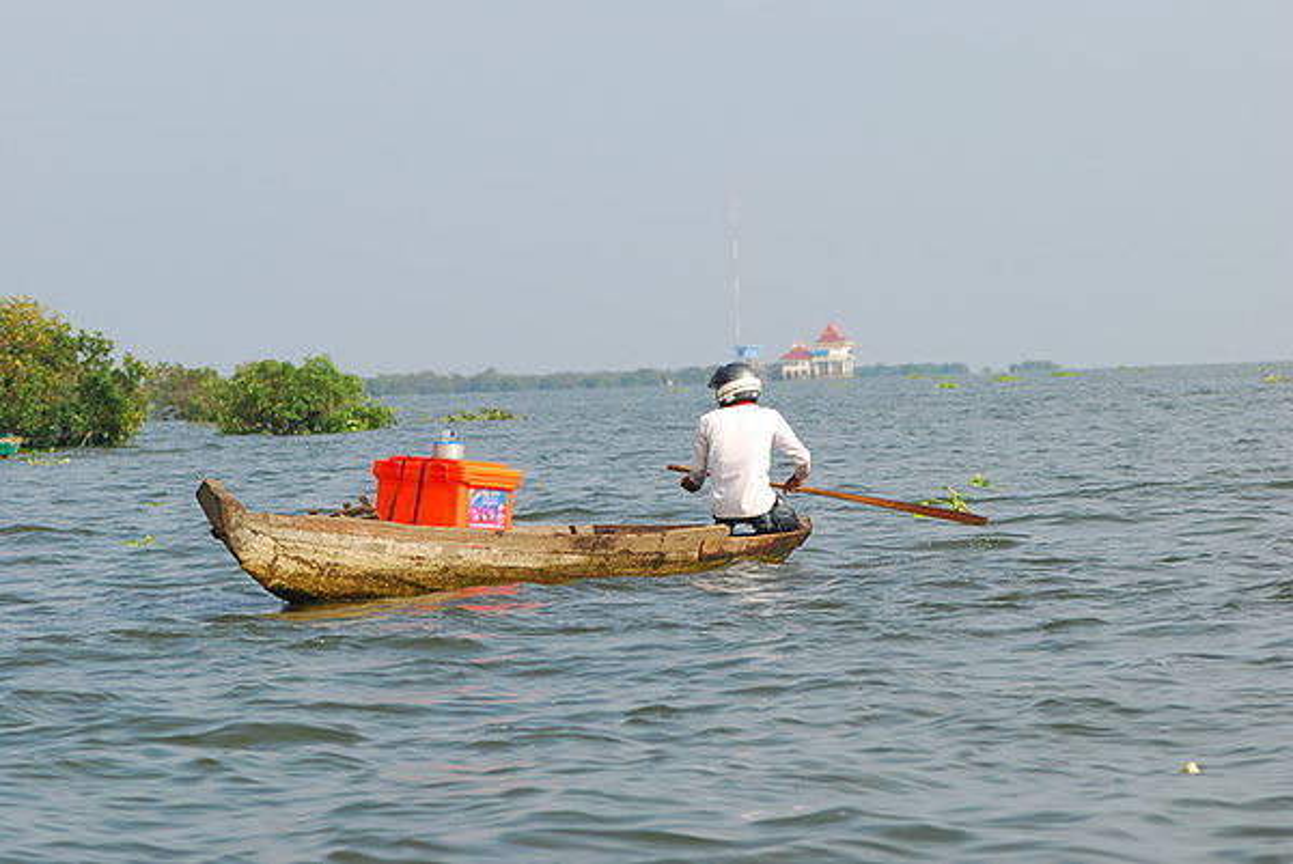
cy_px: 432
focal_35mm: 158
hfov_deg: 13.0
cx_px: 646
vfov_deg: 8.7
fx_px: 5661
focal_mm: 105
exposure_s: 1/800
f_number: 5.6
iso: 250
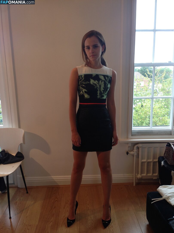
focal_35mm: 33
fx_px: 221
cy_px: 116
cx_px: 87
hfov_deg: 42.9
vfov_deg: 55.4
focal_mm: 4.12
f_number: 2.4
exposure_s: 1/80
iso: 50
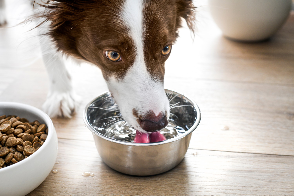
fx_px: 408
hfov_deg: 39.6
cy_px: 98
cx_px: 147
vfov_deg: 27.0
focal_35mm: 50
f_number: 5
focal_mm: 50
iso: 800
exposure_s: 1/200
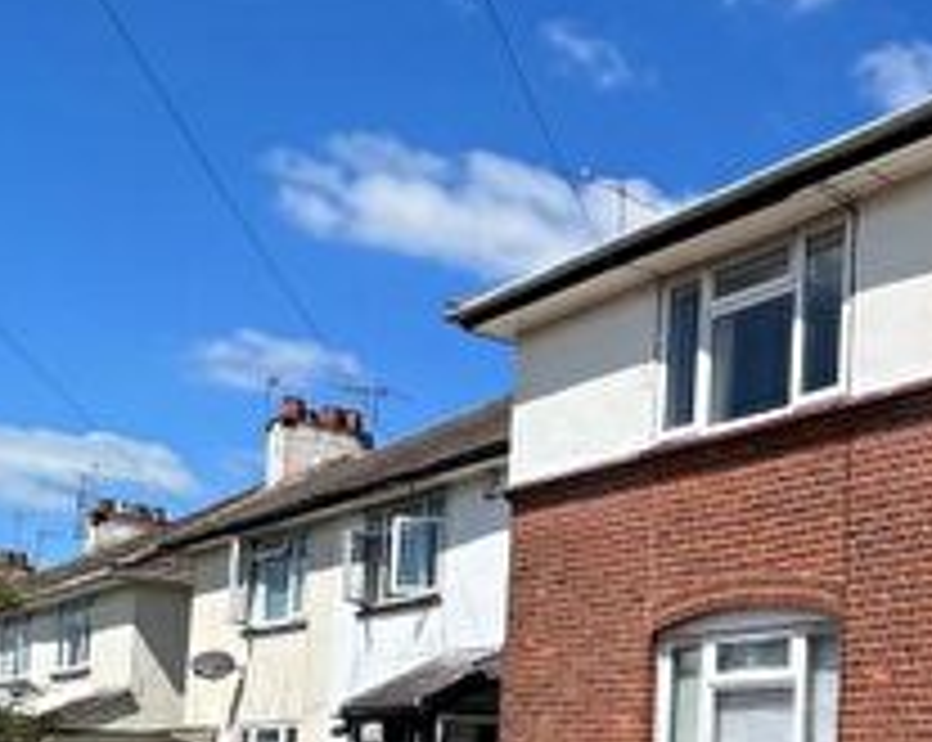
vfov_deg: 32.4
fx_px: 1184
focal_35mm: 43
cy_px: 717
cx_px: 1387
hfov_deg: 28.5
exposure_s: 1/1908
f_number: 1.8
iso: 32
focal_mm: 1.57
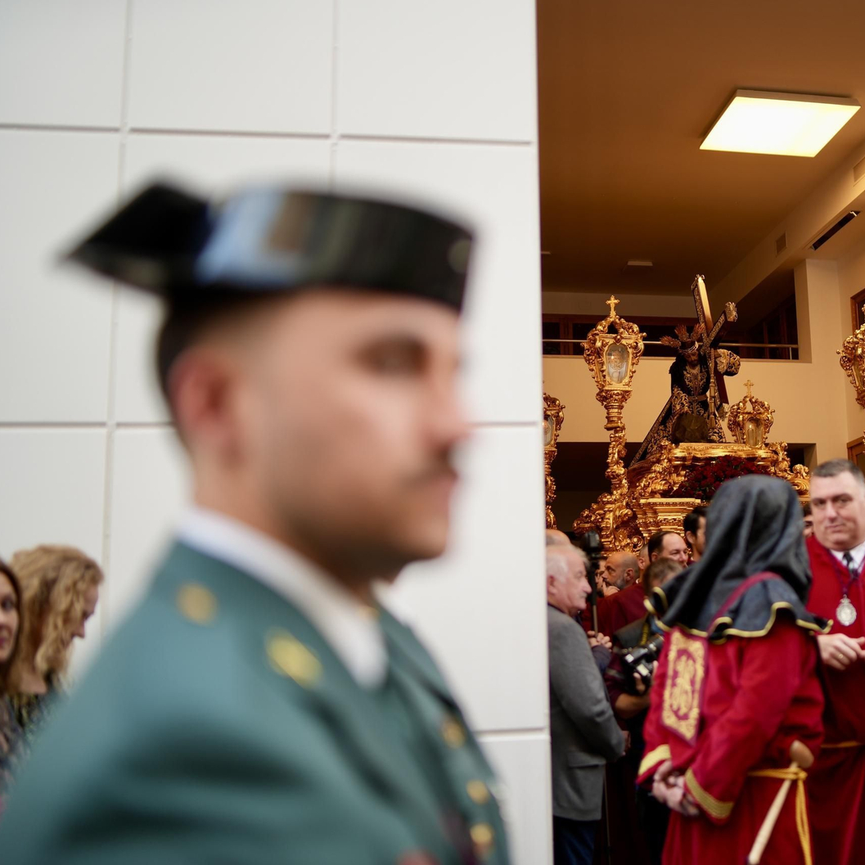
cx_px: 651
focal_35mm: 45
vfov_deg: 37.6
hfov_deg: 36.6
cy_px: 432
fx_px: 1272
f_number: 2.8
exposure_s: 1/200
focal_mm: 35
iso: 100
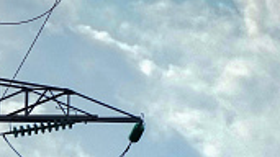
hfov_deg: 1.0
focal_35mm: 2187
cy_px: 311
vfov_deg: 0.6
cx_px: 175
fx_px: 16230
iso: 1250
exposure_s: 1/10000
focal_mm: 400
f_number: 5.6
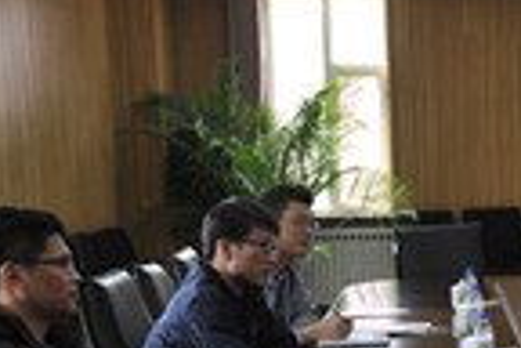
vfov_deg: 13.8
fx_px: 1404
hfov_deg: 19.9
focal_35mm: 97
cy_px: 392
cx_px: 601
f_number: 5.6
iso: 800
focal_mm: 28
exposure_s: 1/125
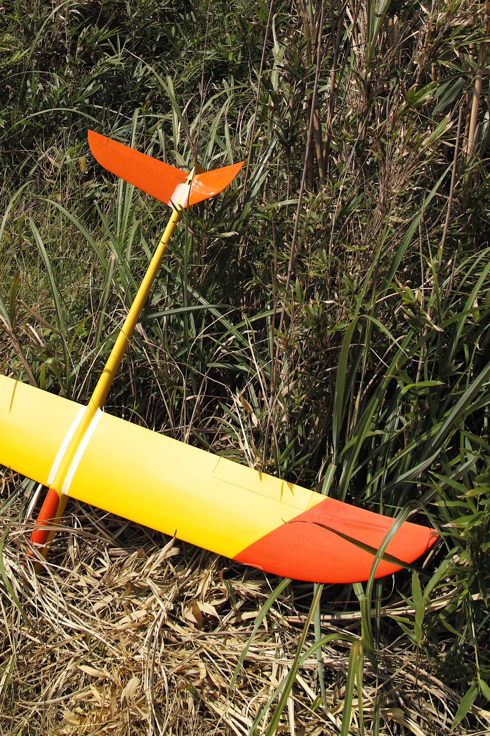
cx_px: 183
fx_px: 1164
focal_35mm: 57
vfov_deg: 32.8
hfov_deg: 23.7
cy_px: 35
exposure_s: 1/800
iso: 100
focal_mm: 19
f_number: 5.6
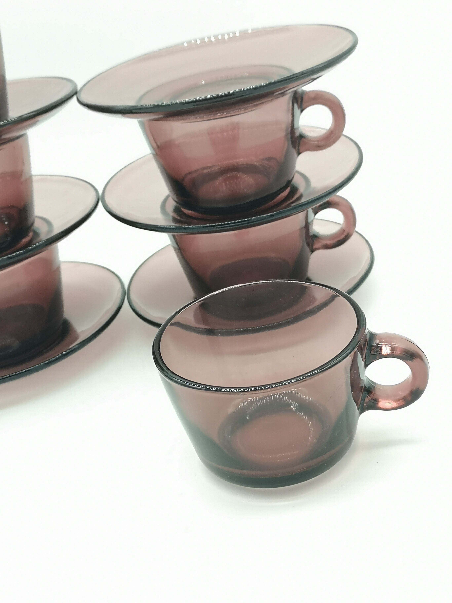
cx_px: 226
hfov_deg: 35.1
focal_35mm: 41
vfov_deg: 45.8
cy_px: 302
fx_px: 714
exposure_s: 1/100
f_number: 1.8
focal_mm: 5.58
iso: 50
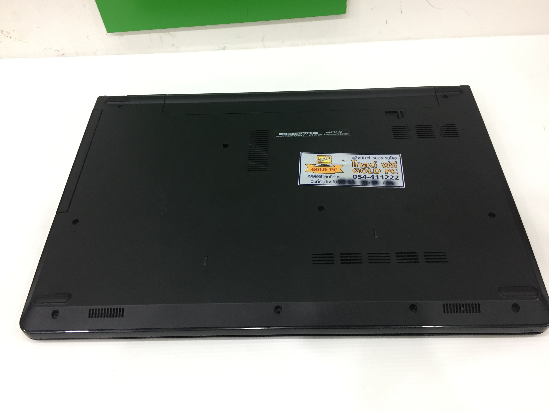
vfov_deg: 48.2
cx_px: 274
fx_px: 460
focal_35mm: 29
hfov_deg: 61.7
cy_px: 206
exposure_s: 1/33
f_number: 2.2
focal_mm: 4.15
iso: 125
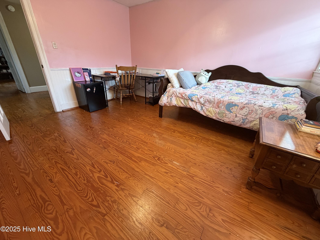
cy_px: 120
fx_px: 129
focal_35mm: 14
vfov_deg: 85.7
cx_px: 160
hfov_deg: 102.1
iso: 250
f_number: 2.2
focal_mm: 2.22
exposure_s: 1/60
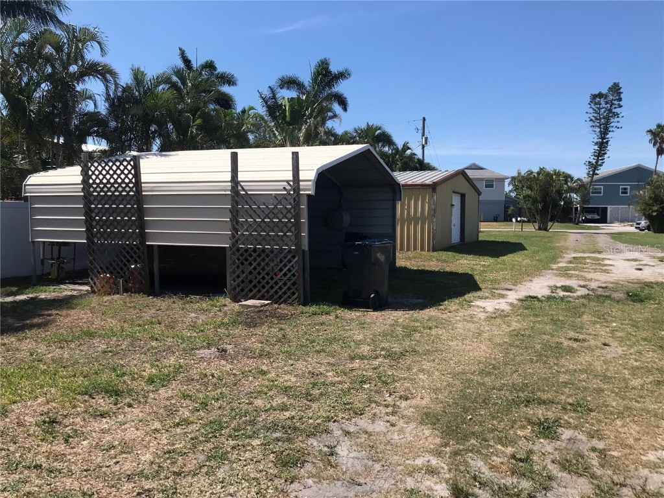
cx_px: 332
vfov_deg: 49.7
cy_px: 249
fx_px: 537
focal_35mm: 28
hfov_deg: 63.4
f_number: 1.8
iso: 20
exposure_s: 1/2336
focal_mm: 3.99
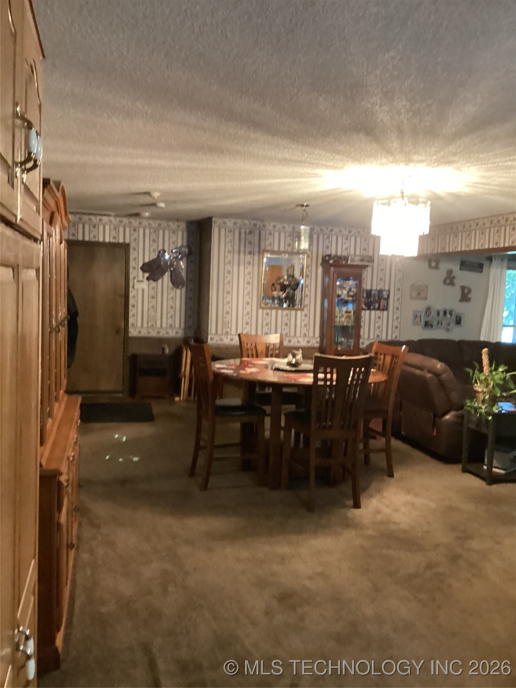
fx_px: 616
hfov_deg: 45.4
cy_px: 344
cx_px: 258
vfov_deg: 58.4
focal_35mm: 31
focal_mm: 3.3
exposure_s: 1/24
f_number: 2.4
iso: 640
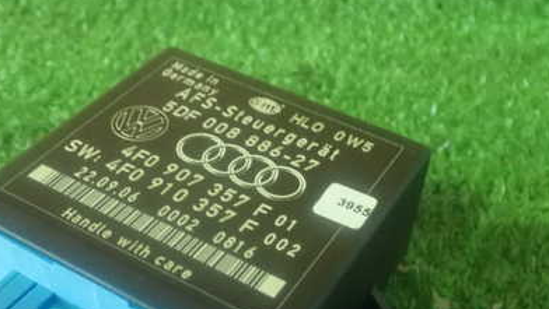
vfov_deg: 23.5
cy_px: 263
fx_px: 728
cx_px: 245
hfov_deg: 41.3
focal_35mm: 50
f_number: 2.3
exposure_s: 1/20
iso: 1600
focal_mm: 5.5
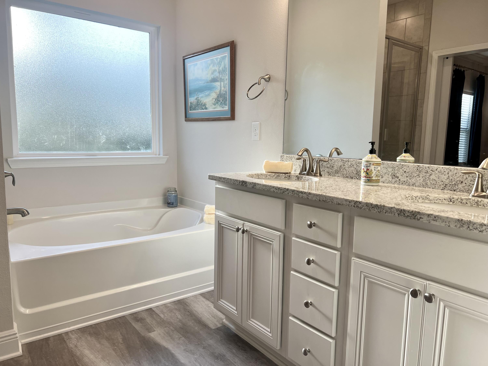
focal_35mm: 26
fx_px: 367
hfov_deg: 67.3
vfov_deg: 53.1
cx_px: 244
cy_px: 183
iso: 50
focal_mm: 5.7
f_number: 1.5
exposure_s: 1/345
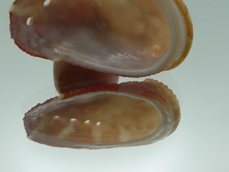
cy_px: 51
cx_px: 100
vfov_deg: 27.8
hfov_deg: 36.8
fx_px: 344
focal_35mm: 52
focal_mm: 4.6
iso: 80
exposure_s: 1/80
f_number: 2.8
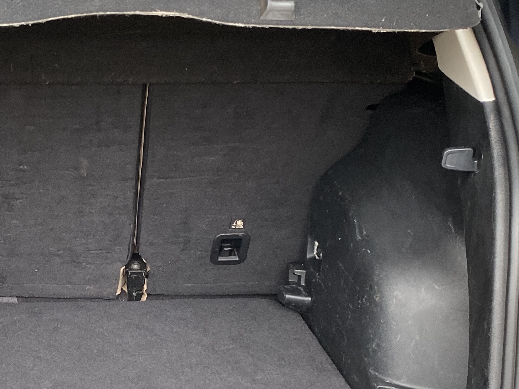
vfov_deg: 22.7
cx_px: 66
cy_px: 302
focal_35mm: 64
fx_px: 960
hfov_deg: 29.2
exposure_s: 1/60
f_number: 1.8
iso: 250
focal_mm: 4.25
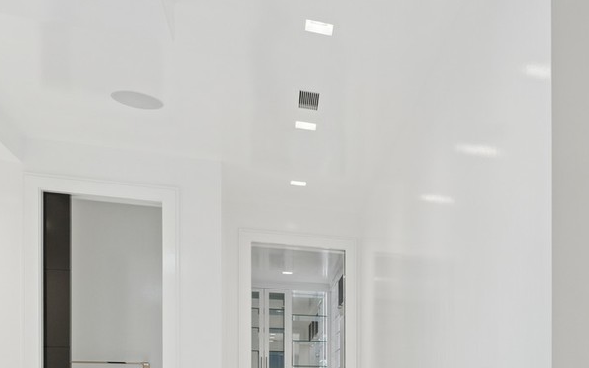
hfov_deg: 39.4
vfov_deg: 26.7
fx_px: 706
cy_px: 411
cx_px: 601
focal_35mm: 44
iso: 320
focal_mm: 16
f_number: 8
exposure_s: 1/125
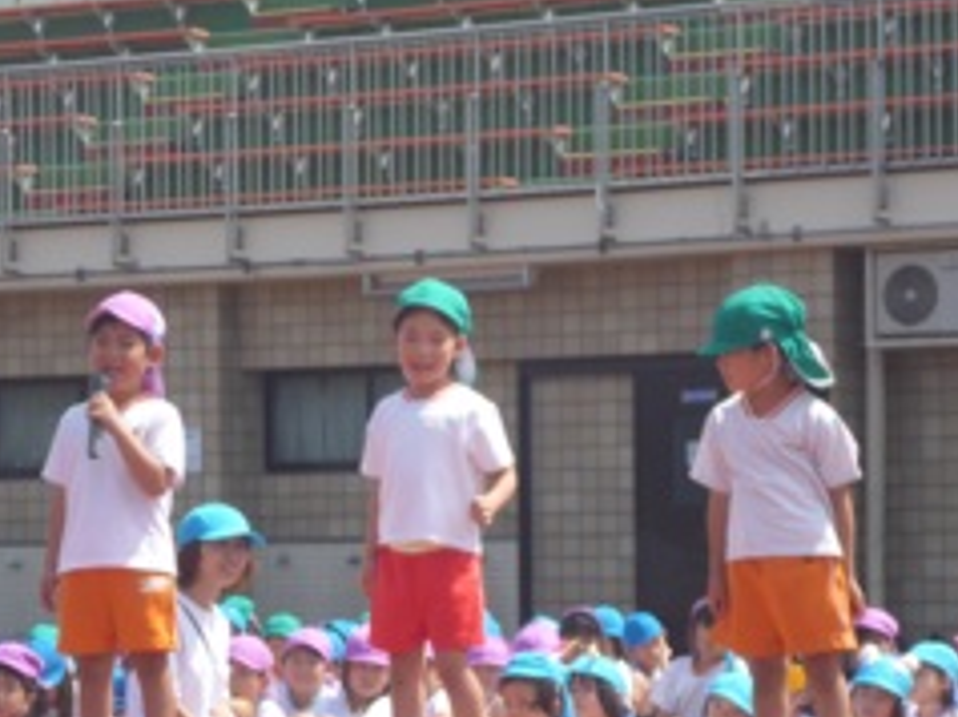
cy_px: 512
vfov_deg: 9.3
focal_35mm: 159
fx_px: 4396
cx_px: 463
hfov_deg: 12.4
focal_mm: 19.2
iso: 200
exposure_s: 1/500
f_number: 5.7
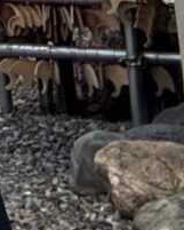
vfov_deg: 7.3
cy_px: -586
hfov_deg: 6.2
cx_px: -493
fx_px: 1456
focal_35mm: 214
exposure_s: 1/237
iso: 80
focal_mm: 2.69
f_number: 1.9
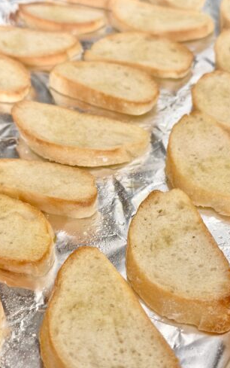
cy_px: 183
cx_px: 124
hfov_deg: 24.9
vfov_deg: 38.9
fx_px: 521
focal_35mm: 52
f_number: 1.78
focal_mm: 6.86
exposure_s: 1/161
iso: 125
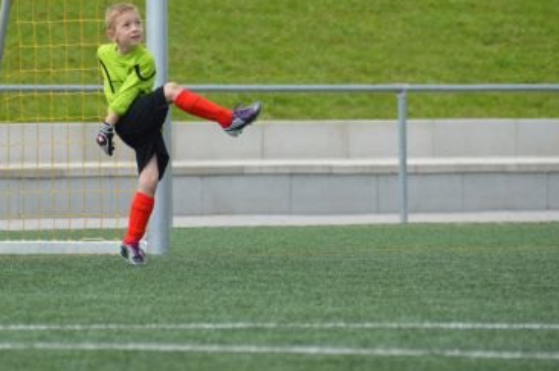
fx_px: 7629
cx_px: 177
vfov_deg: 2.8
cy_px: 97
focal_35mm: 492
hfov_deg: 4.2
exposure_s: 1/1250
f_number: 5.6
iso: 400
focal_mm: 200
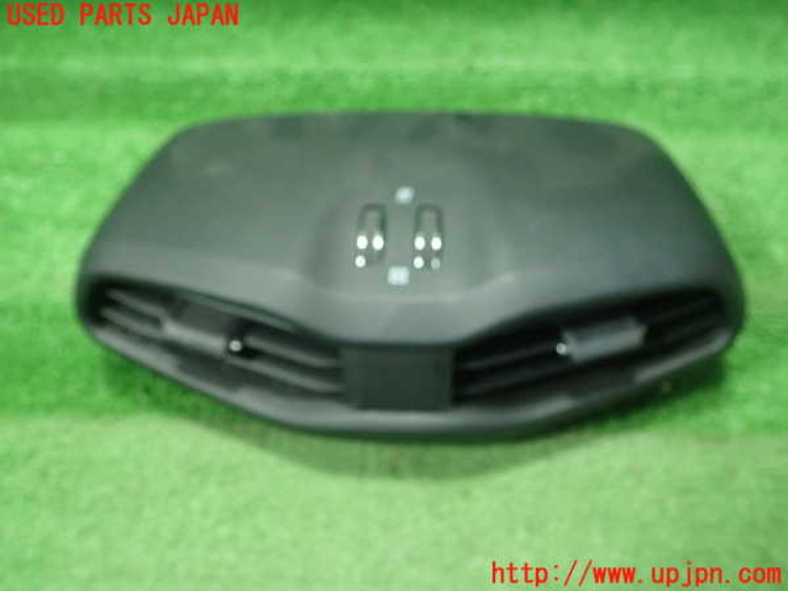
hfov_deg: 60.0
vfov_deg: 46.8
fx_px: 683
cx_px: 394
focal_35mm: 30
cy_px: 296
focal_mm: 5.5
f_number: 2.3
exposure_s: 1/125
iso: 800
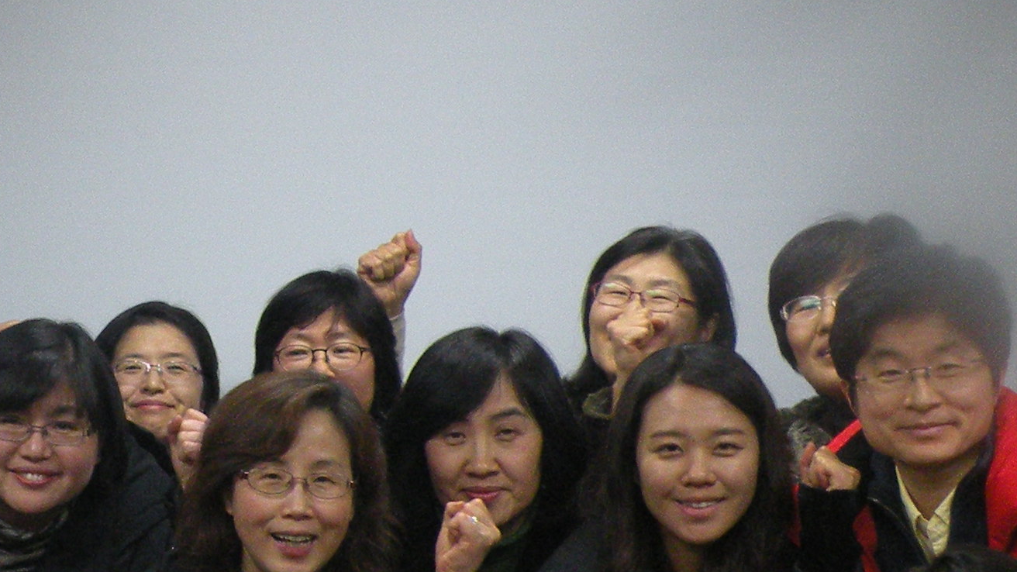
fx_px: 2697
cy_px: 511
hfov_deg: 20.6
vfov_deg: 12.0
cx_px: -24
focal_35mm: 100
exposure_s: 1/61.5
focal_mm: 5.8
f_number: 3.2
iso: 228
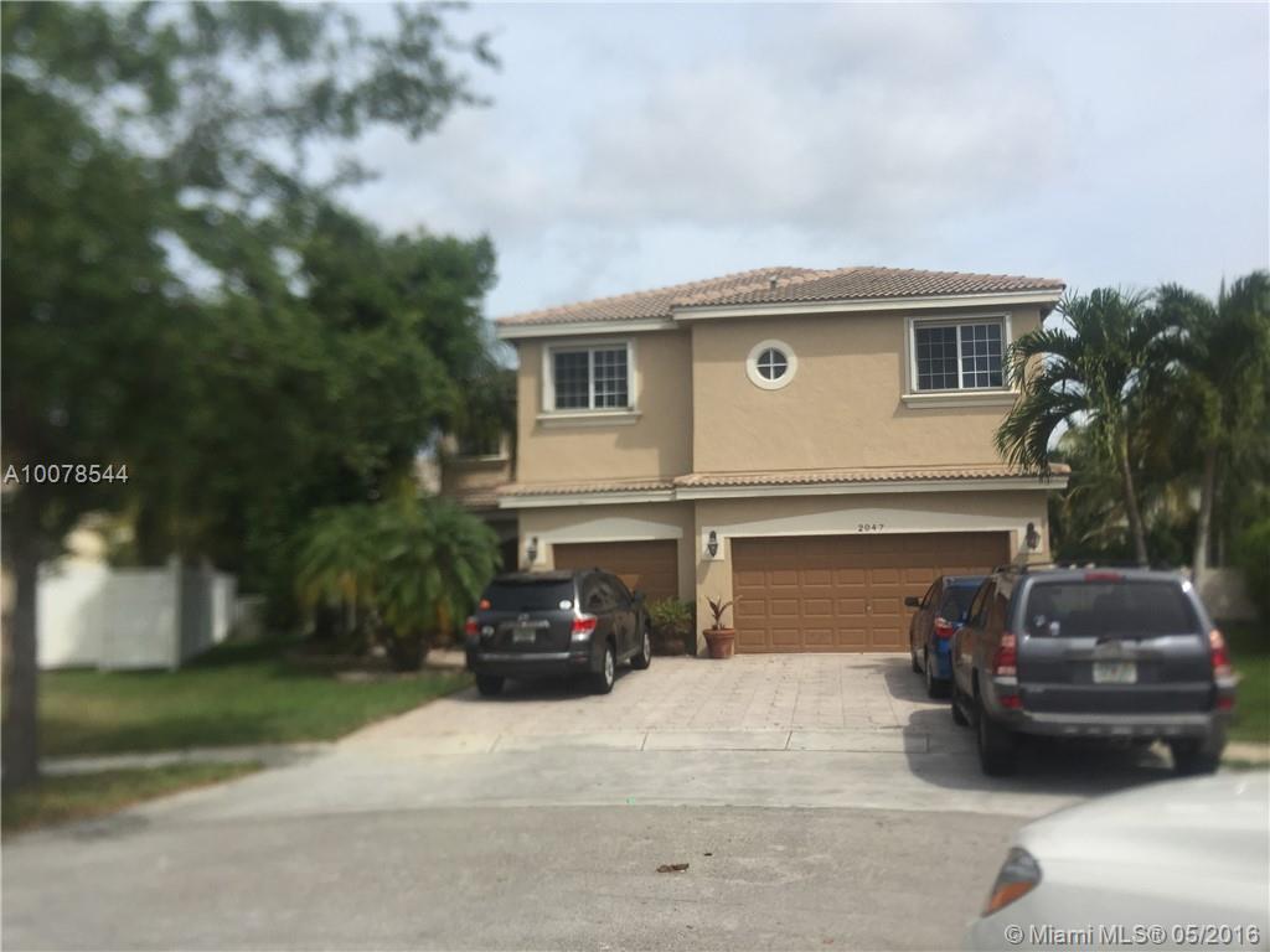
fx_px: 1064
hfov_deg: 61.7
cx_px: 635
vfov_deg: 48.2
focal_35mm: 29
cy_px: 476
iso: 32
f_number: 2.2
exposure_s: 1/2825
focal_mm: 4.15
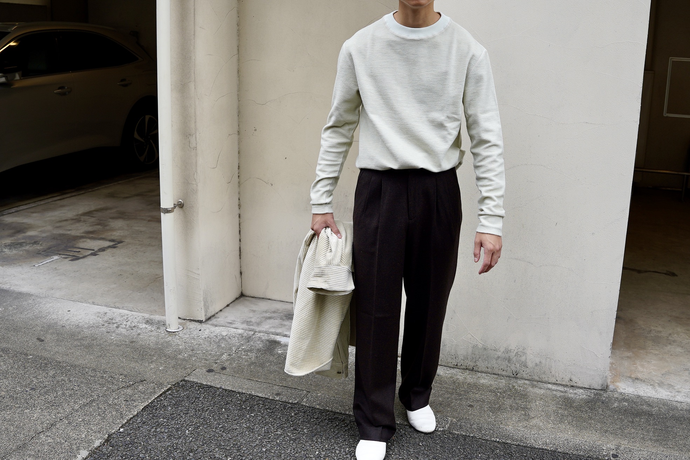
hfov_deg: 53.1
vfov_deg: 36.9
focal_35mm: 36
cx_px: 345
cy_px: 230
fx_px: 690
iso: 100
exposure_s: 1/160
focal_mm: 24
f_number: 4.5
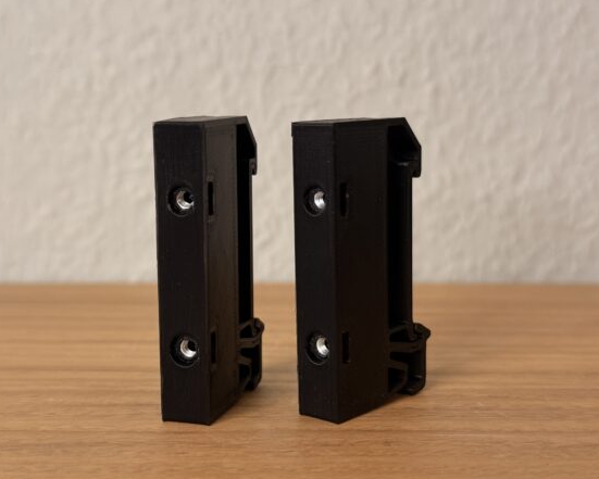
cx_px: 292
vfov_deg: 29.7
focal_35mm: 51
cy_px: 240
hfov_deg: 36.6
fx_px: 904
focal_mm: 6.76
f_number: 1.78
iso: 200
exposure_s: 1/50
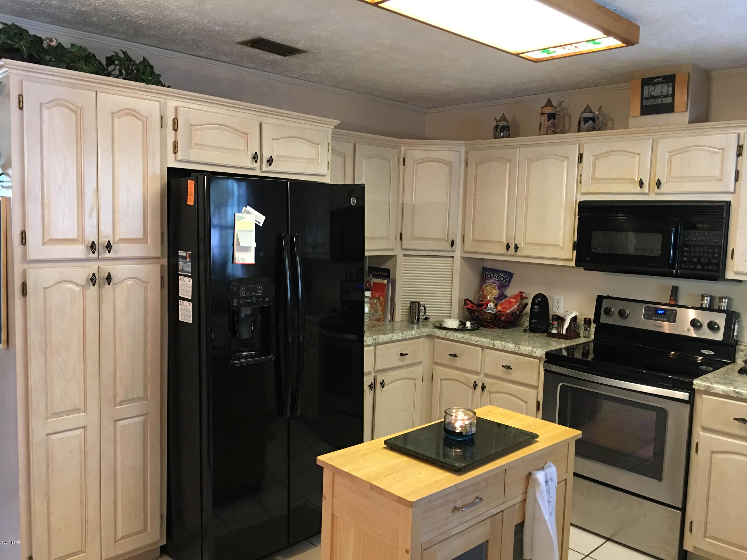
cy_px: 280
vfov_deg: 48.2
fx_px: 626
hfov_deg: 61.7
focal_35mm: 29
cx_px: 374
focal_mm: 4.15
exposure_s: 1/15
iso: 100
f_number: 2.2
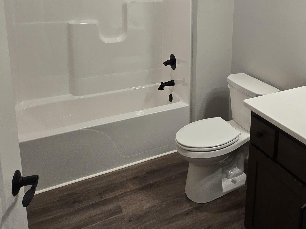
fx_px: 239
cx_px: 193
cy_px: 34
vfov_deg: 47.4
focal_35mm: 27
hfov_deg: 64.3
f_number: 2.2
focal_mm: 2.2
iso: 80
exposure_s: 1/60
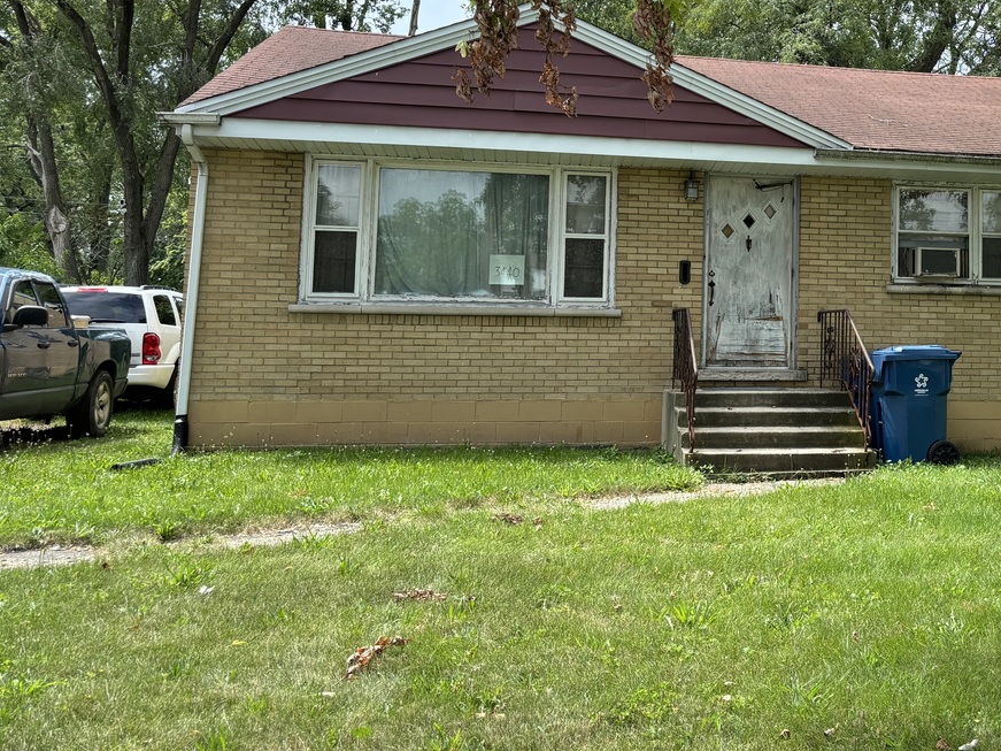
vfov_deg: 33.2
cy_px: 223
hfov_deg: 41.6
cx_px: 826
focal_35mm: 43
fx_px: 1243
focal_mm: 5.96
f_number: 1.6
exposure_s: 1/1311
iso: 50
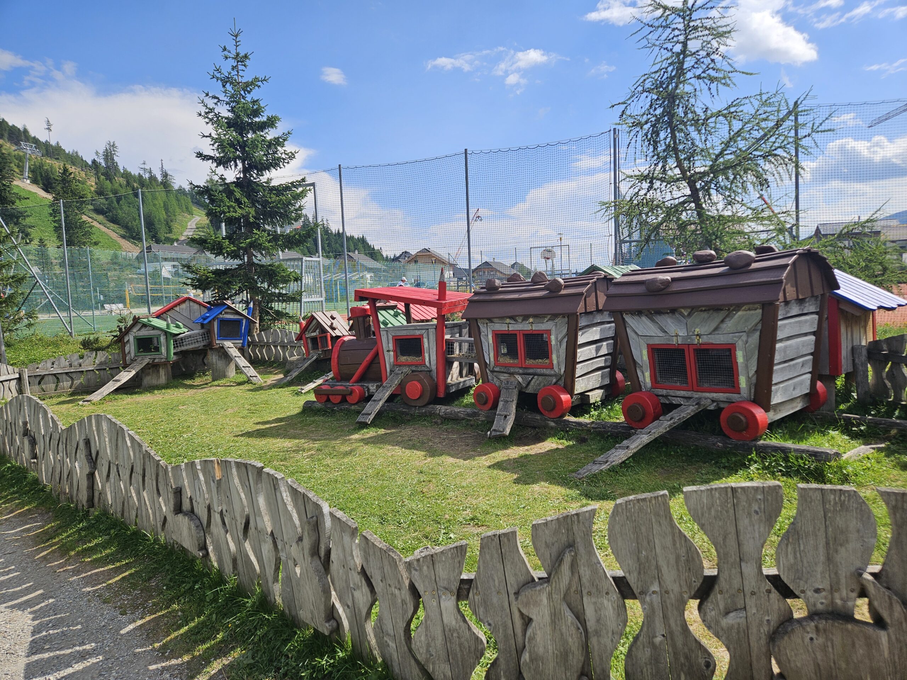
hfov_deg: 73.9
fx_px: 603
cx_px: 454
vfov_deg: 58.9
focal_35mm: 23
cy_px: 340
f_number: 1.8
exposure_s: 1/2054
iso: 25
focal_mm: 5.4
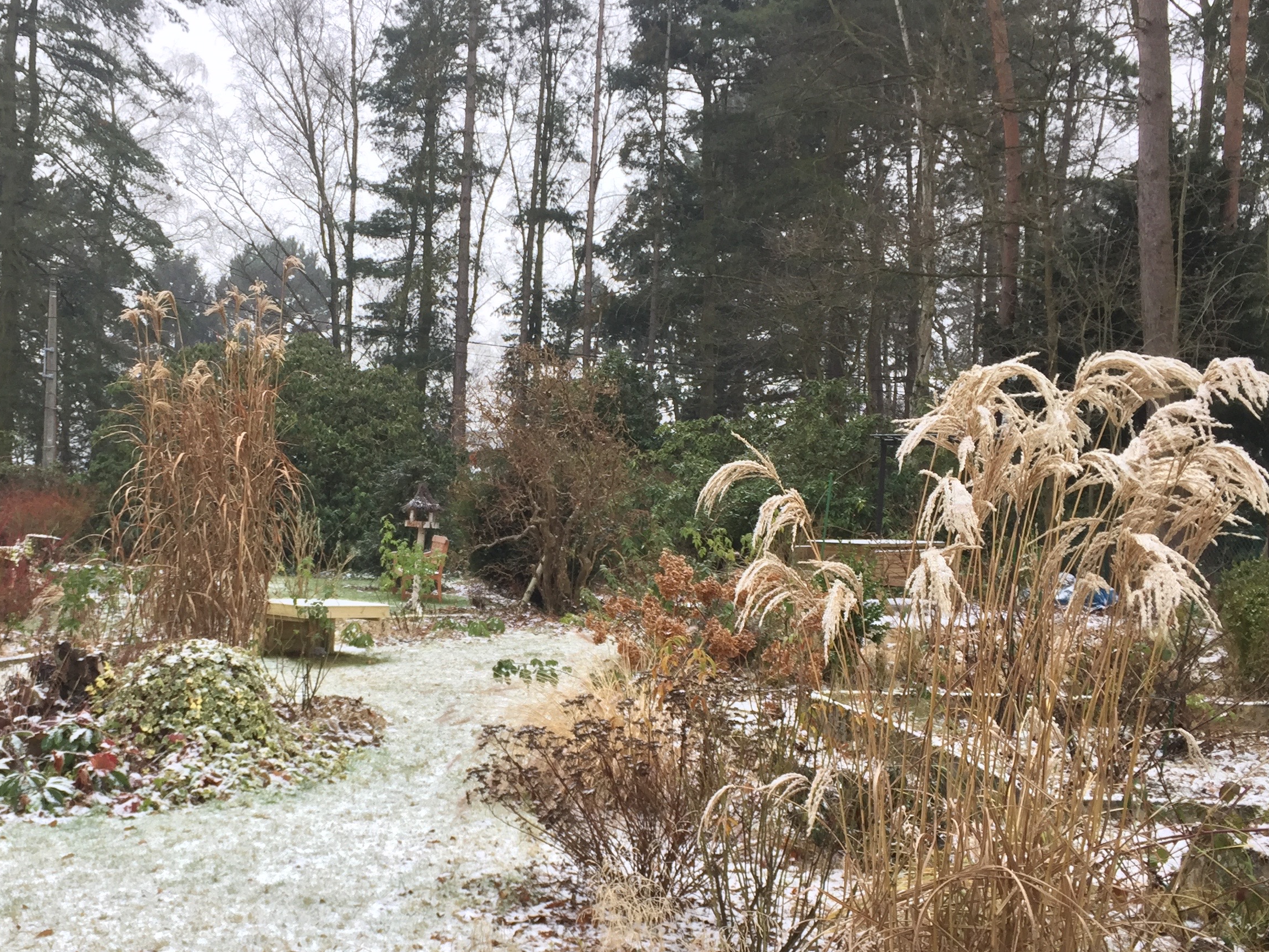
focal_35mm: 41
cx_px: 459
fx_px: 1503
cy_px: 618
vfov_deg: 34.9
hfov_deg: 45.3
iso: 40
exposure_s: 1/50
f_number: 2.2
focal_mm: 4.15
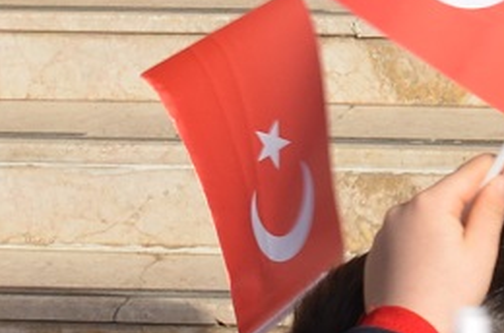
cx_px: 816
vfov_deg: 4.9
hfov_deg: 7.6
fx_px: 3713
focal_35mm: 266
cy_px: -670
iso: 100
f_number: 9
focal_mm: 23
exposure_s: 1/250
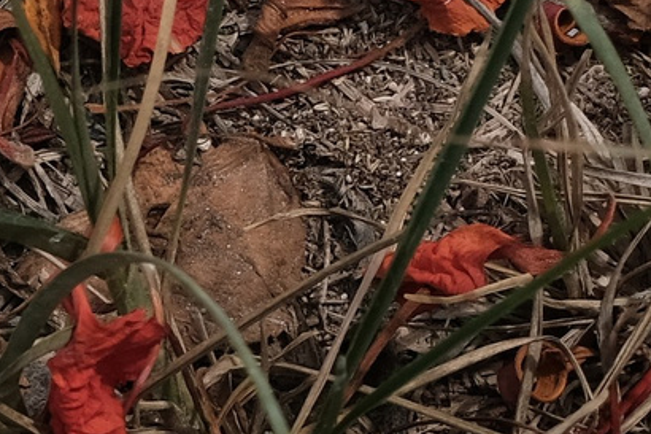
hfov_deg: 7.2
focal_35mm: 256
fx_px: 4627
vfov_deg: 5.4
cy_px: -15
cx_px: -1302
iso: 400
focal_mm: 27
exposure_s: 1/250
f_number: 10
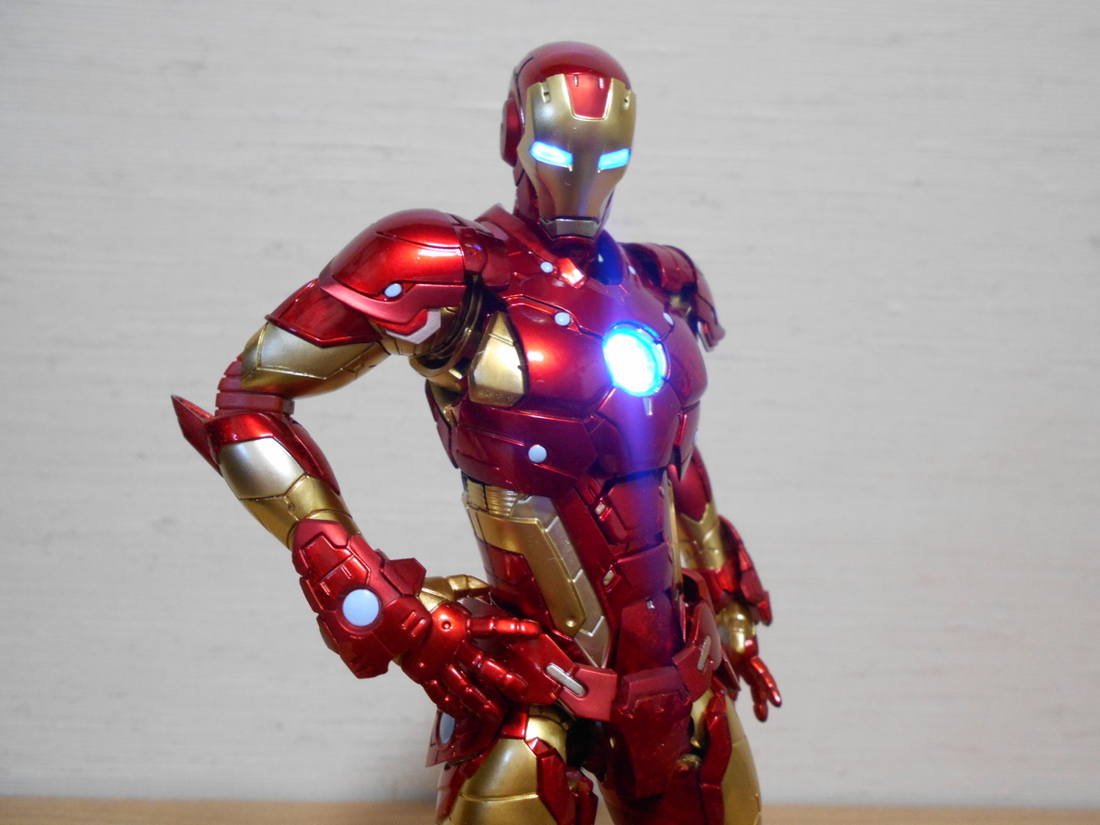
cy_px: 412
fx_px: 826
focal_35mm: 26
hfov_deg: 67.3
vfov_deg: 53.1
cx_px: 550
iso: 400
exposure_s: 1/13
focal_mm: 4.6
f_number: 3.2
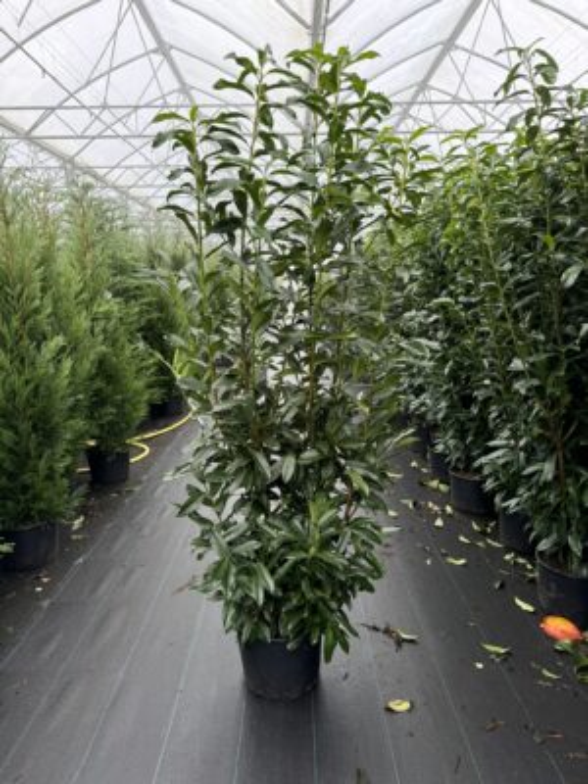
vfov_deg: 71.6
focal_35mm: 24
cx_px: 294
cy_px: 392
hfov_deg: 56.8
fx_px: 544
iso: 100
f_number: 1.78
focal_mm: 6.76
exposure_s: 1/131
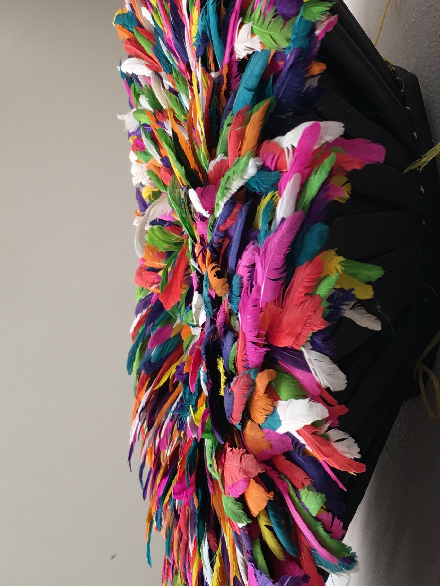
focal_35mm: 64
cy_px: 213
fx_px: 1085
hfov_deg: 22.7
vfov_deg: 30.1
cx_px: 344
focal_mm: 4.15
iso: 25
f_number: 2.2
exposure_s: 1/33
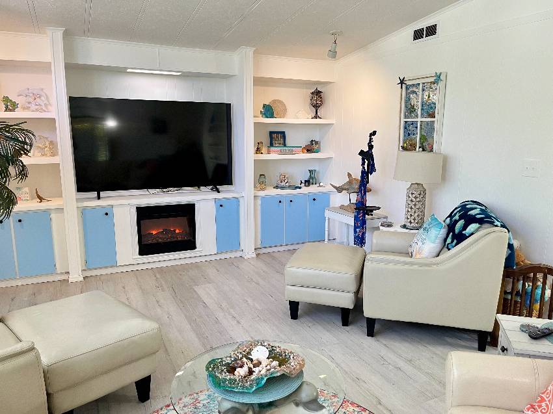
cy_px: 207
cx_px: 276
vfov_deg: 53.0
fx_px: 415
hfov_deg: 67.3
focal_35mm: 26
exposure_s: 1/60
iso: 160
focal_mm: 5.1
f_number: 1.6
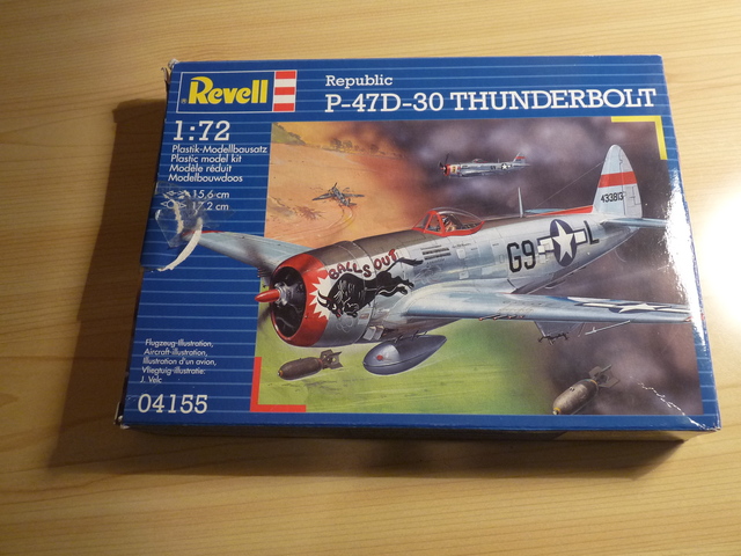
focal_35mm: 30
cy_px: 278
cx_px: 370
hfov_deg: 60.0
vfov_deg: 46.8
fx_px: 642
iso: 250
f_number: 2.8
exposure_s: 1/30
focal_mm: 4.8
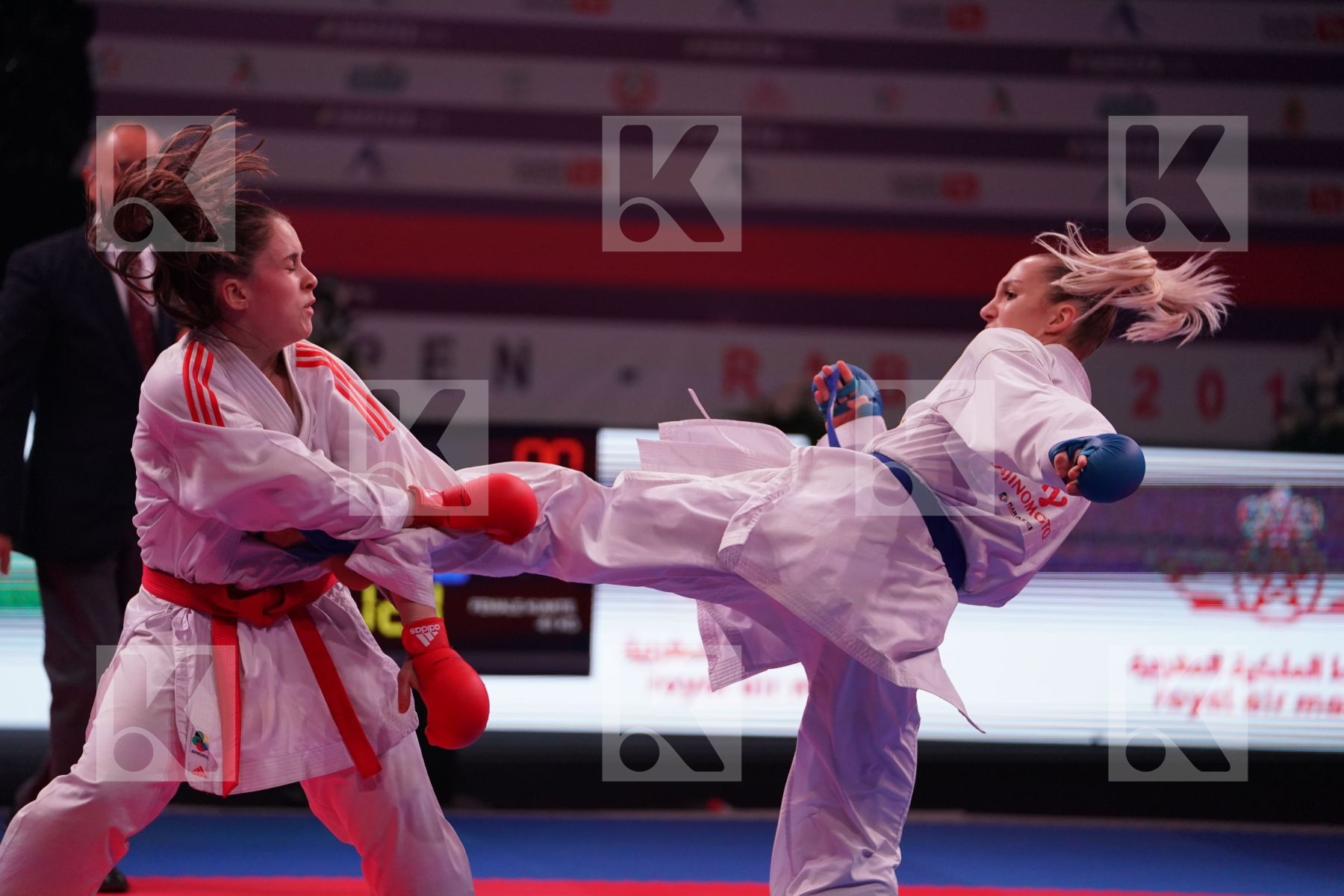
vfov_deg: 8.9
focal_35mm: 155
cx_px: 672
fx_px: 5786
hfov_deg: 13.2
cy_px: 448
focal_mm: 155
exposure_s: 1/1000
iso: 2000
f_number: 2.8
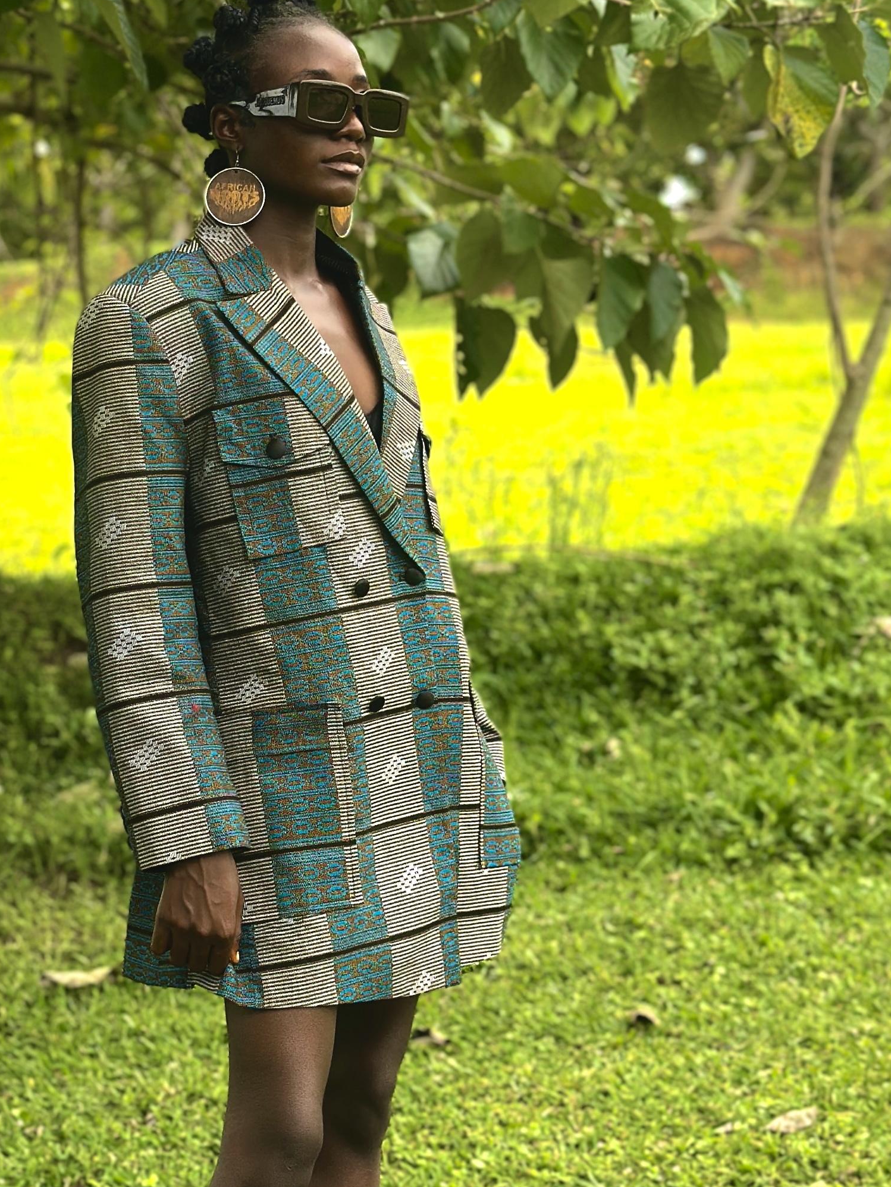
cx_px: 300
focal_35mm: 90
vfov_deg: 21.8
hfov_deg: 16.4
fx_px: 3088
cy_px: 662
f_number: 1.78
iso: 80
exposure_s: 1/962
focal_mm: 6.86
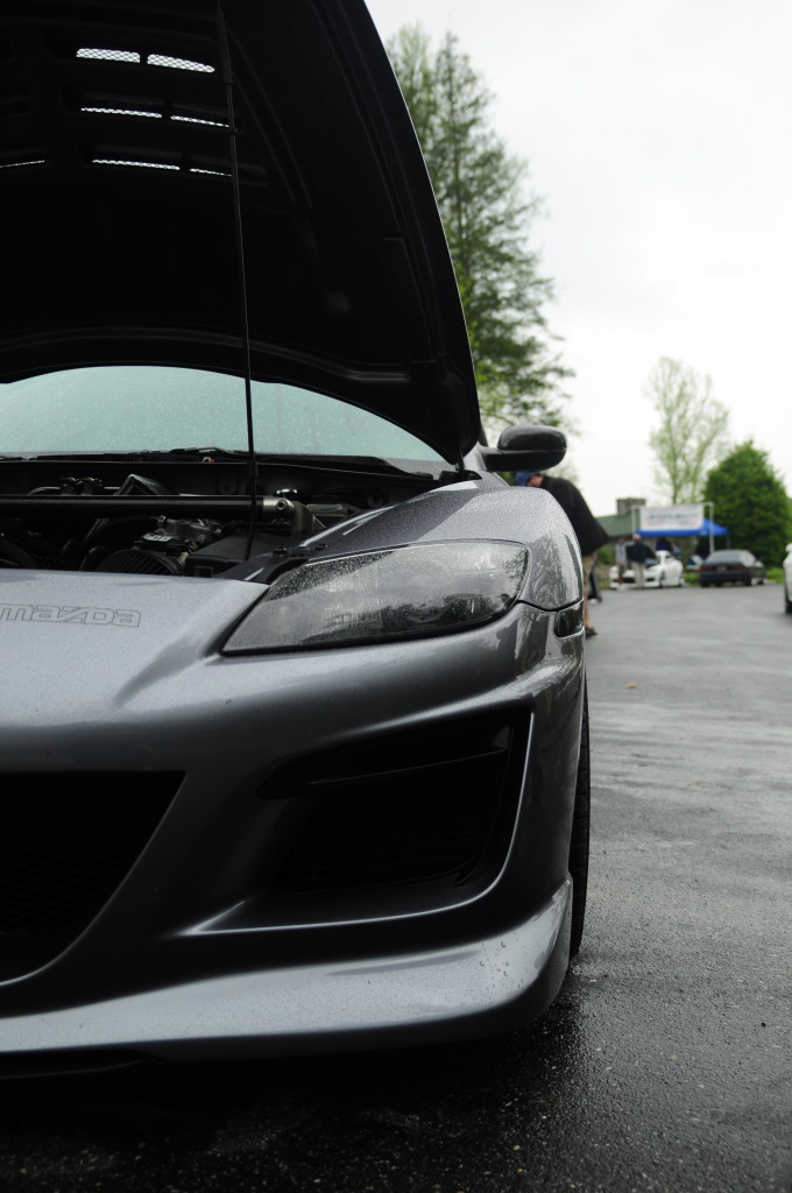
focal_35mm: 36
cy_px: 596
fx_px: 1191
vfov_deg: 53.2
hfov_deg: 36.8
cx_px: 396
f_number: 3.2
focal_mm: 24
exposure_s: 1/80
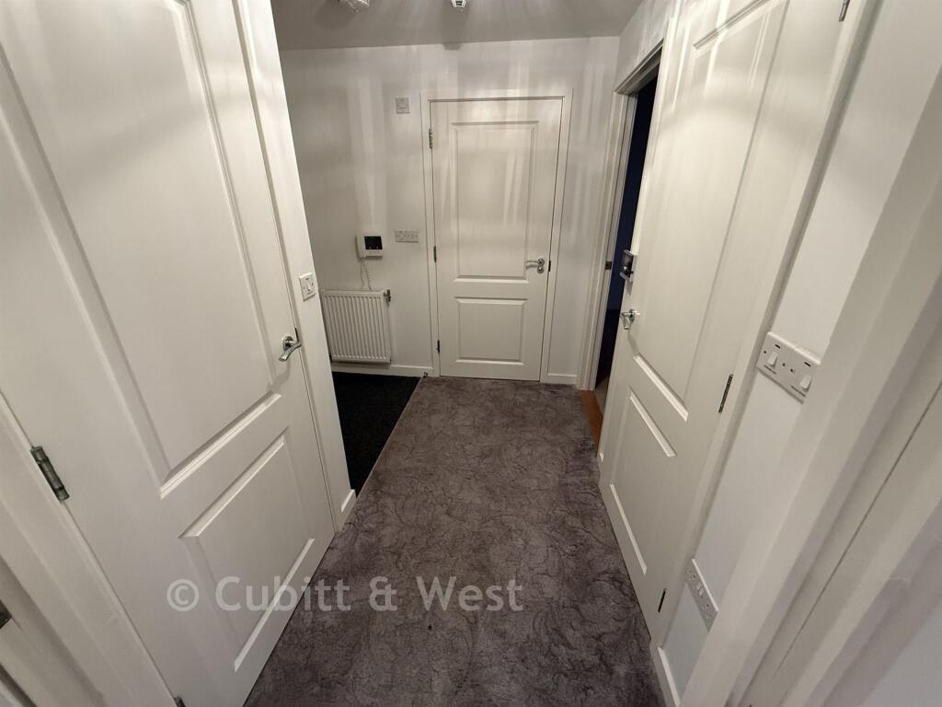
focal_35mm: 14
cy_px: 354
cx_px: 471
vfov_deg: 85.7
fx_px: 381
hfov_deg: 102.1
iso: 400
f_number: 2.2
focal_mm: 2.22
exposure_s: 1/50
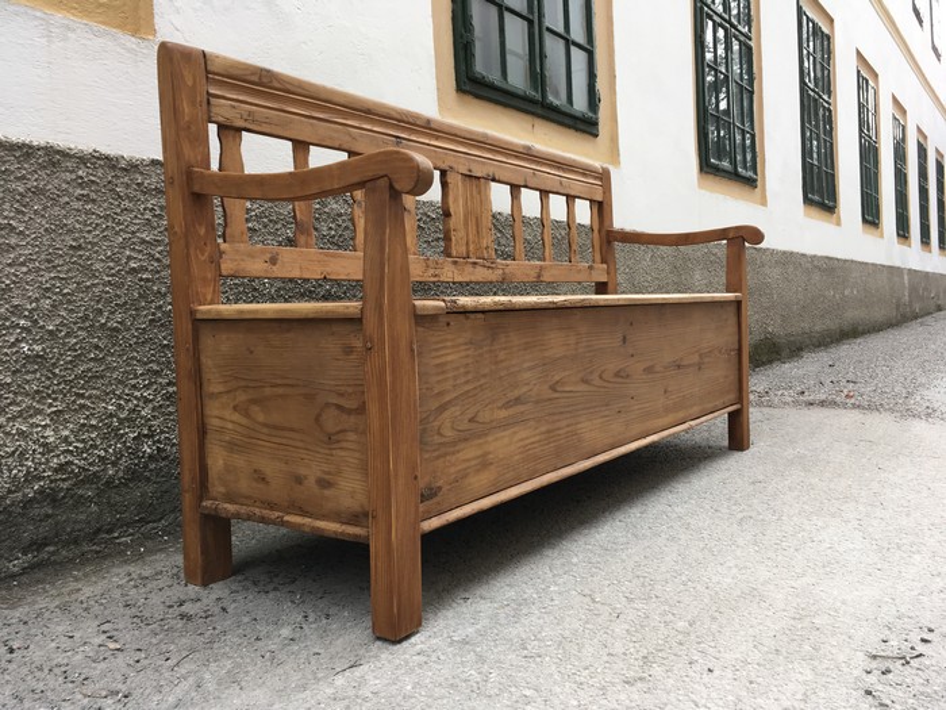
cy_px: 355
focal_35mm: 29
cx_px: 473
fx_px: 793
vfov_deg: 48.2
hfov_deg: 61.7
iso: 40
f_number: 2.2
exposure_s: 1/100
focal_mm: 4.15
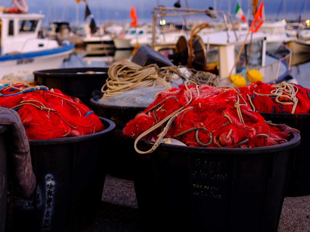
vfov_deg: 28.4
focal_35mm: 51
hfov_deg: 37.2
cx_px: 113
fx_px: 457
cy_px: 80
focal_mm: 23
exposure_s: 1/25
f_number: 1.4
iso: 200
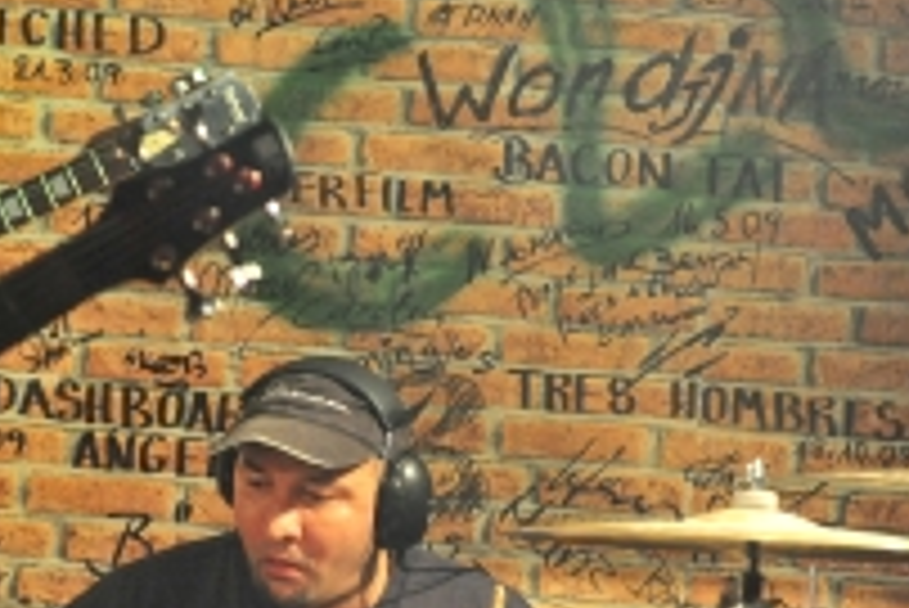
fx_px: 4371
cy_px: 498
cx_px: 288
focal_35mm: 173
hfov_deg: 11.9
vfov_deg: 7.9
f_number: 4
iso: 6400
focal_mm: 70
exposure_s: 1/125
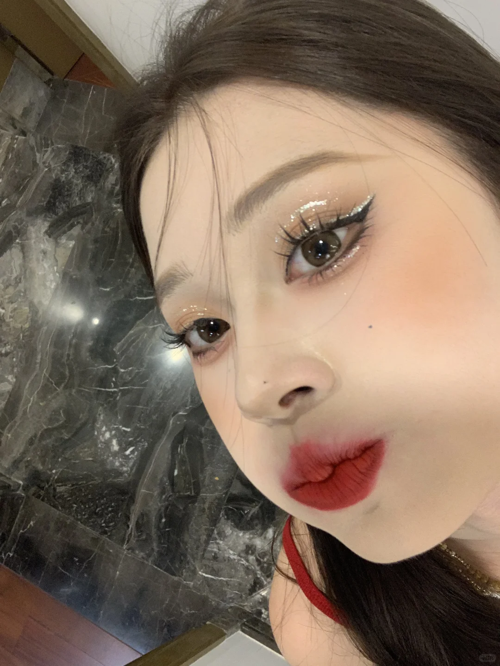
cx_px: 250
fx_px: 616
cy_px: 333
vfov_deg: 56.8
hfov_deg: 44.2
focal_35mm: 32
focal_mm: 2.87
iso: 80
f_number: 2.2
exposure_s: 1/48
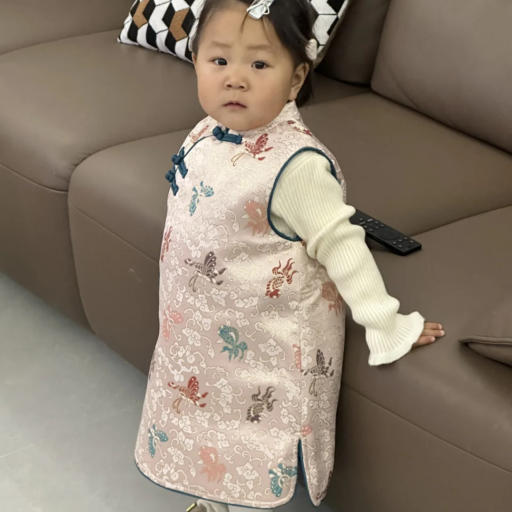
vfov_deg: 19.1
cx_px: 256
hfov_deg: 19.1
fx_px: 1523
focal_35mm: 91
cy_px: 273
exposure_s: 1/60
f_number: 2.8
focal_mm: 9
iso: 640
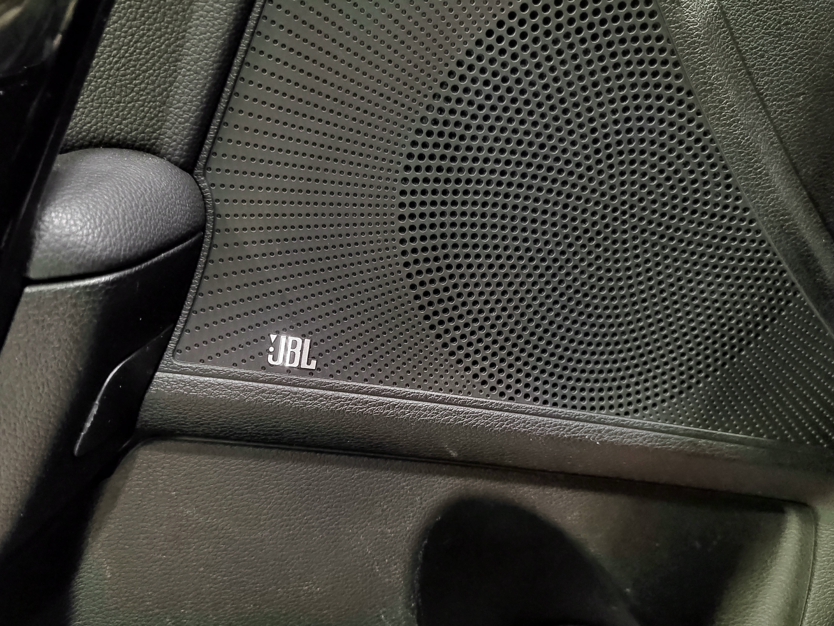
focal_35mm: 27
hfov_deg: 65.3
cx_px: 417
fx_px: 651
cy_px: 313
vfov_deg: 51.4
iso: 4840
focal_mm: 5.52
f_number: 1.9
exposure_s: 1/60
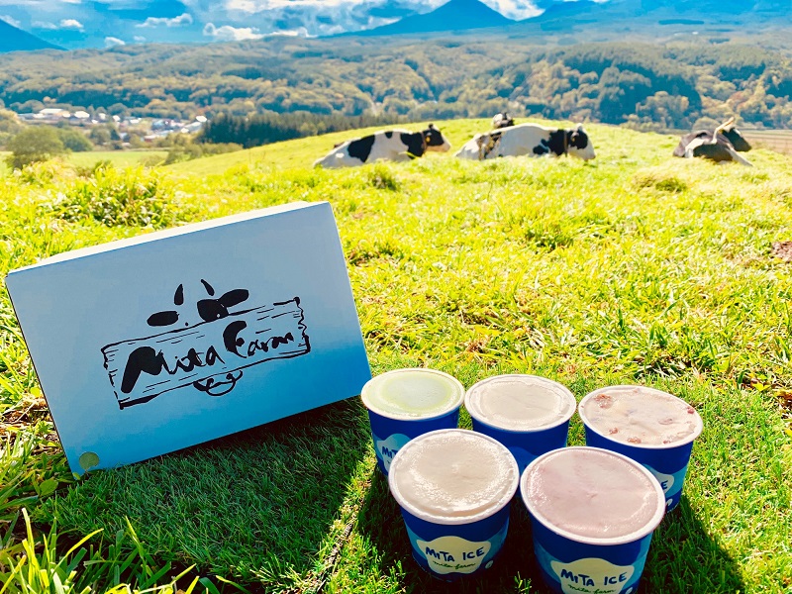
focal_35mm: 26
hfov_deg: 67.3
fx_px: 595
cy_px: 297
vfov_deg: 53.1
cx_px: 396
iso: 25
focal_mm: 4.25
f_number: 1.8
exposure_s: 1/2545
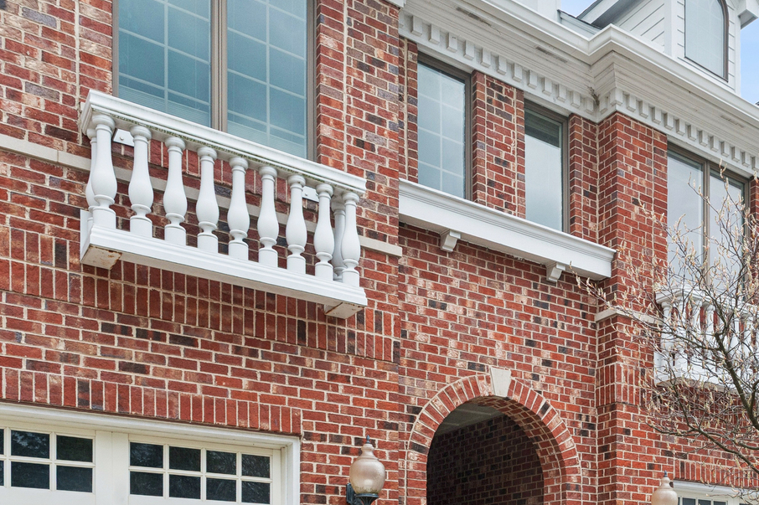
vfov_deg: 31.1
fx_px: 906
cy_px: 266
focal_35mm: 43
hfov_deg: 43.9
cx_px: 573
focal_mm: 24
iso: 400
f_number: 8
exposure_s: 1/125
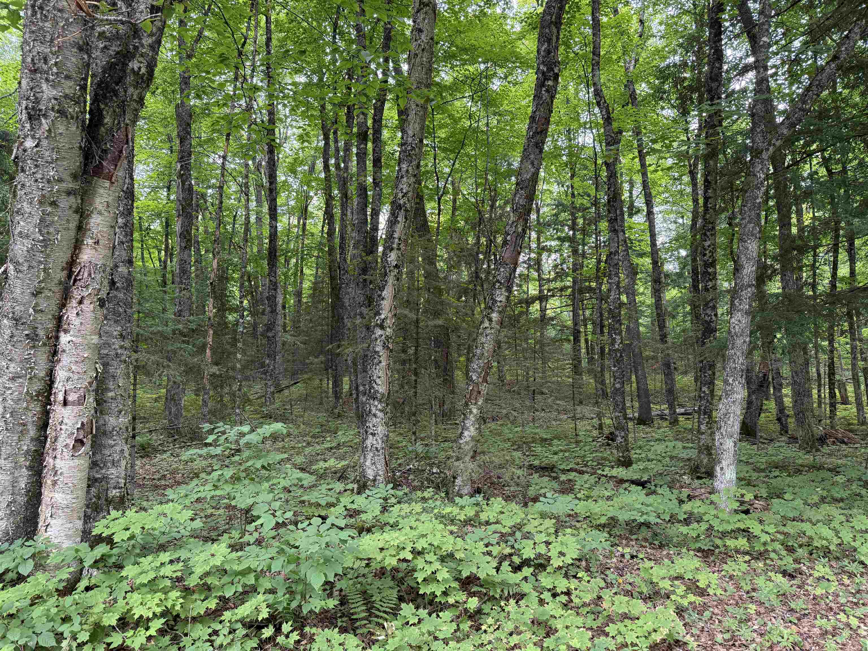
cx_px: 434
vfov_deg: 56.8
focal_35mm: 24
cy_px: 326
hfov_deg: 71.6
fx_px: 602
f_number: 1.78
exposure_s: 1/65
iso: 200
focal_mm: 6.76
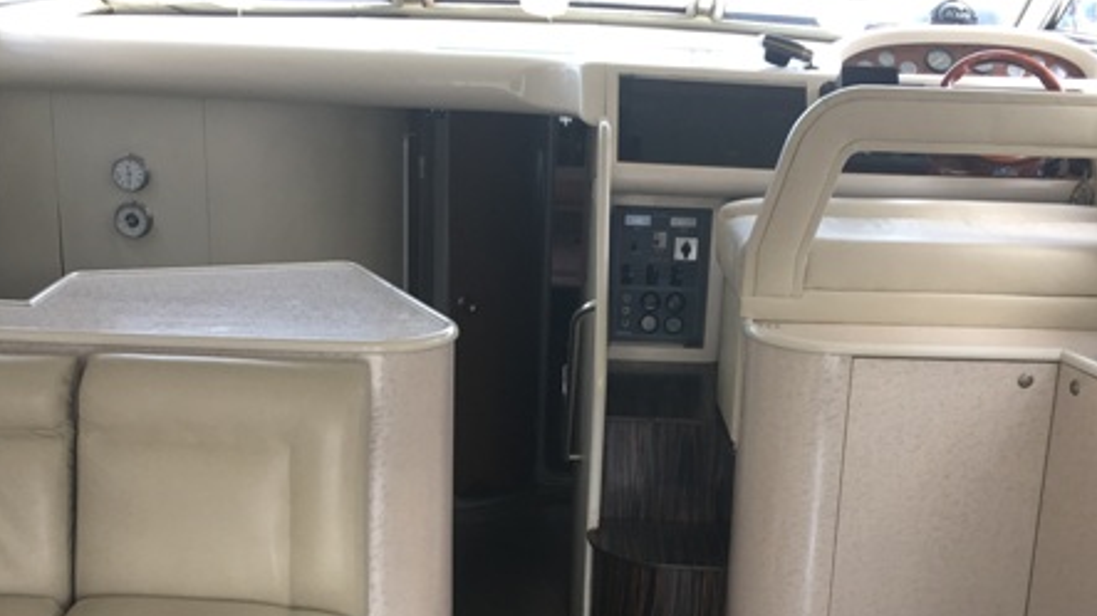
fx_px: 1658
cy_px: 544
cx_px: 584
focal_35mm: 57
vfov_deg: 20.7
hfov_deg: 36.6
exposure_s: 1/100
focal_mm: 4.15
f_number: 2.2
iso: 32
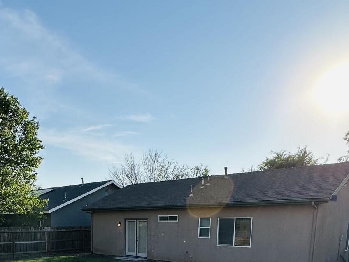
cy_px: 275
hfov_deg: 54.4
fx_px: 333
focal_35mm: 33
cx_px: 121
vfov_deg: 37.3
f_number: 2.2
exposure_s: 1/1916
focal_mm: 2.22
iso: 40
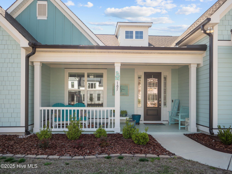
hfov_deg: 63.4
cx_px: 116
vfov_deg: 49.7
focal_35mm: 28
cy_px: 87
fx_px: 188
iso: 200
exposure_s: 1/640
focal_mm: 14
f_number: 5.6
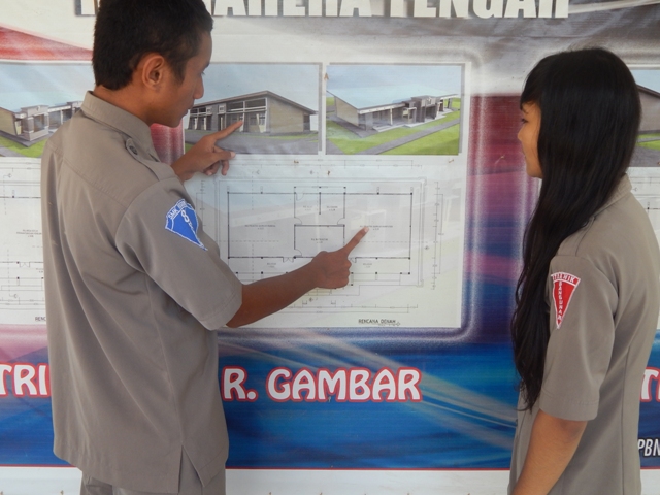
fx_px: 667
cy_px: 248
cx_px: 330
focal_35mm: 35
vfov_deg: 40.7
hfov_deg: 52.6
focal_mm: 6.1
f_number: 3.3
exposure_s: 1/200
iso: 125
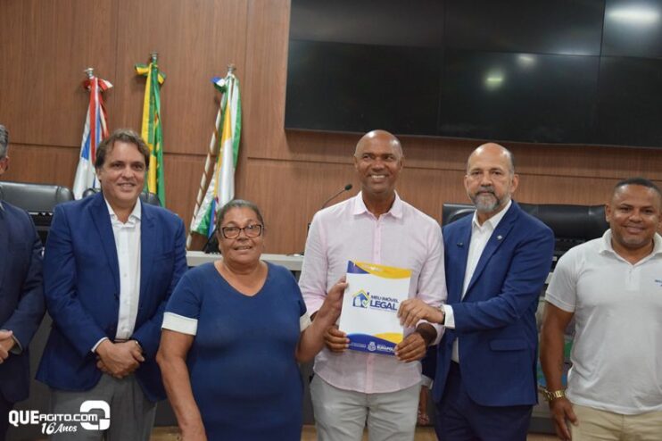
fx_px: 1323
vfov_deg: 18.9
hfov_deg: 28.1
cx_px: 331
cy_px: 220
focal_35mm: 72
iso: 2000
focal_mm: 48
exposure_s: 1/60
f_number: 4.8
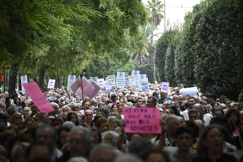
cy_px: 81
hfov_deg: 8.1
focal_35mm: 255
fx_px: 1721
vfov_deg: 5.4
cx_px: 122
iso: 8000
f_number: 5.6
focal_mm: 170
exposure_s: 1/125
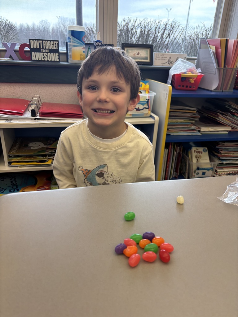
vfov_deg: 67.3
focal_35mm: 26
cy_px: 158
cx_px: 119
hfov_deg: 53.1
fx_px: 238
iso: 125
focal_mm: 5.96
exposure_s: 1/120
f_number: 1.6
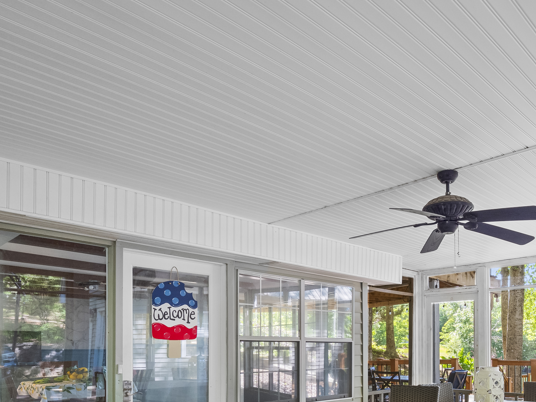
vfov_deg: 46.4
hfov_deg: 61.8
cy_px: 337
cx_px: 361
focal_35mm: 28
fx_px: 434
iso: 200
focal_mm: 8
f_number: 5.6
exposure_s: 1/13
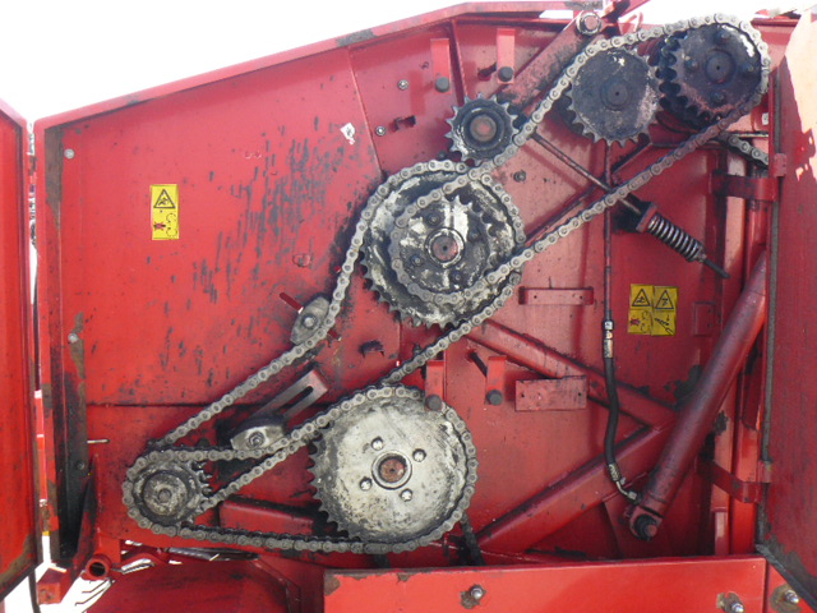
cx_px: 408
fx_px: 850
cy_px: 306
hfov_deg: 51.4
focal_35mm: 36
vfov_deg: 39.7
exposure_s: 1/100
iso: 100
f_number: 4
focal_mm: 6
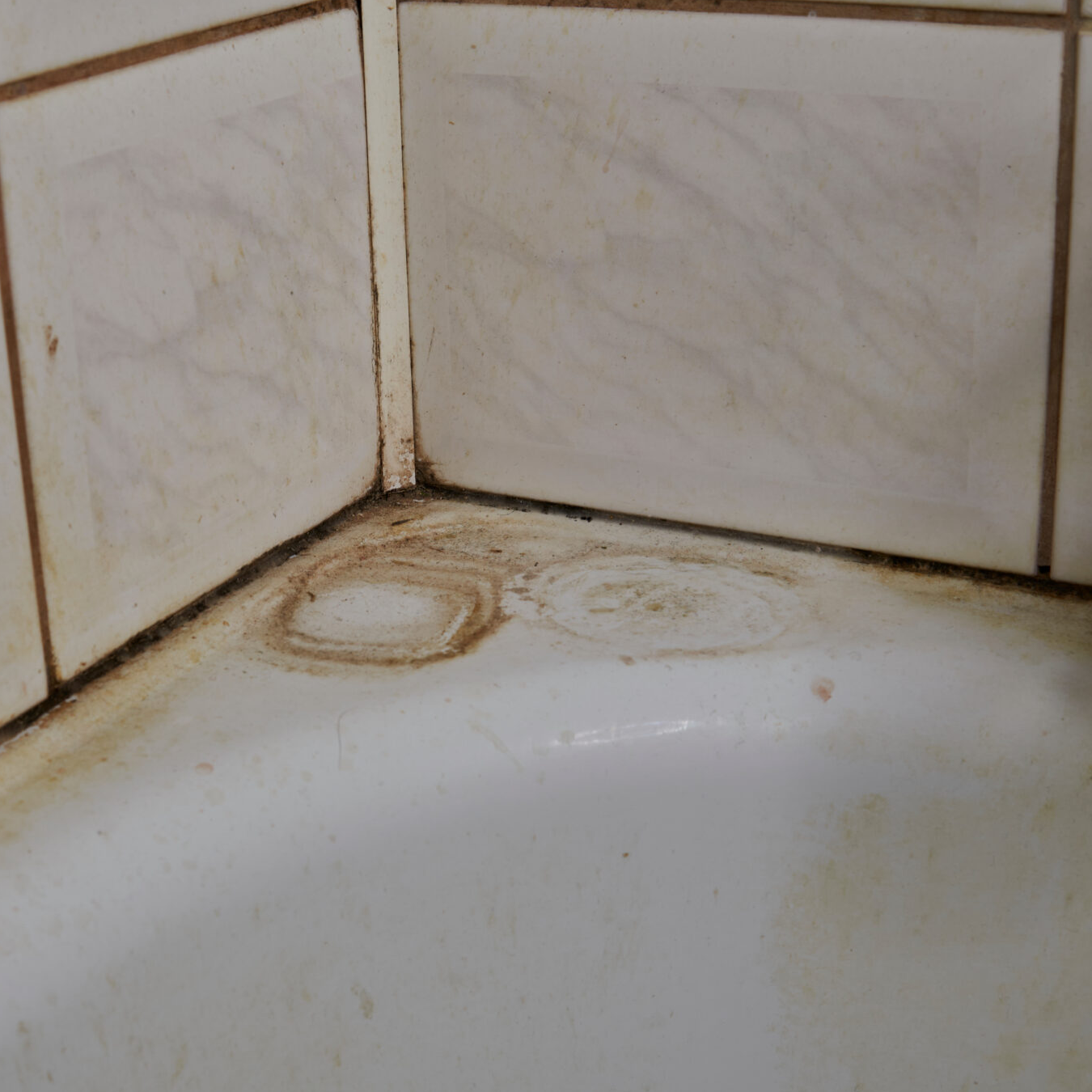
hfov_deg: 29.4
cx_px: 378
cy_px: 542
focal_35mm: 58
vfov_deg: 29.6
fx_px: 2070
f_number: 8
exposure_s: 1/5
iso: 100
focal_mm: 30
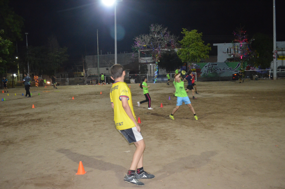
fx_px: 237
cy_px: 94
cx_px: 142
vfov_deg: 43.4
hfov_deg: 62.0
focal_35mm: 30
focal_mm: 20
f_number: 3.8
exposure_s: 1/60
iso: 3200
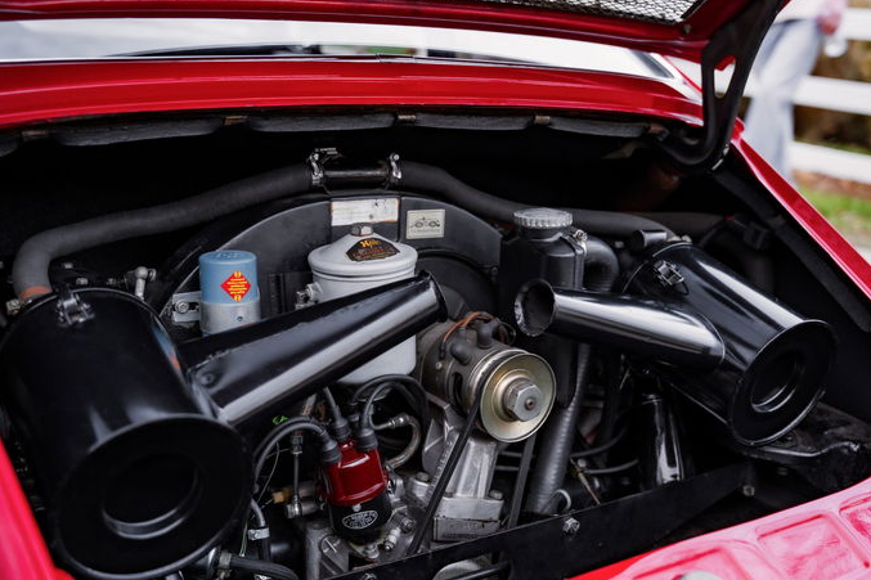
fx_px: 1016
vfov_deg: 31.8
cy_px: 323
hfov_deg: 46.4
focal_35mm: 42
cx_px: 446
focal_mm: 37
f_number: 2.8
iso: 800
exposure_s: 1/30
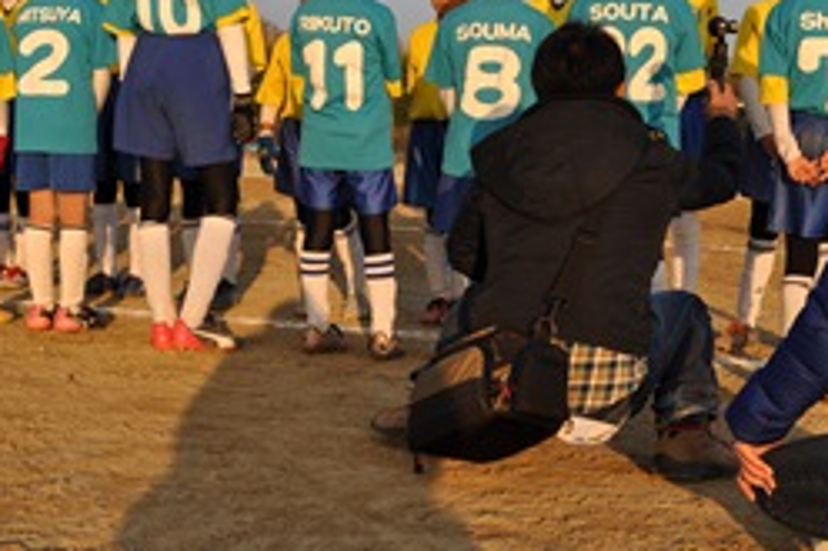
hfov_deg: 31.0
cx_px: 417
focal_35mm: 65
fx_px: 1494
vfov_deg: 20.7
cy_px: 134
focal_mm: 24
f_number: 8
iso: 200
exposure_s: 1/250
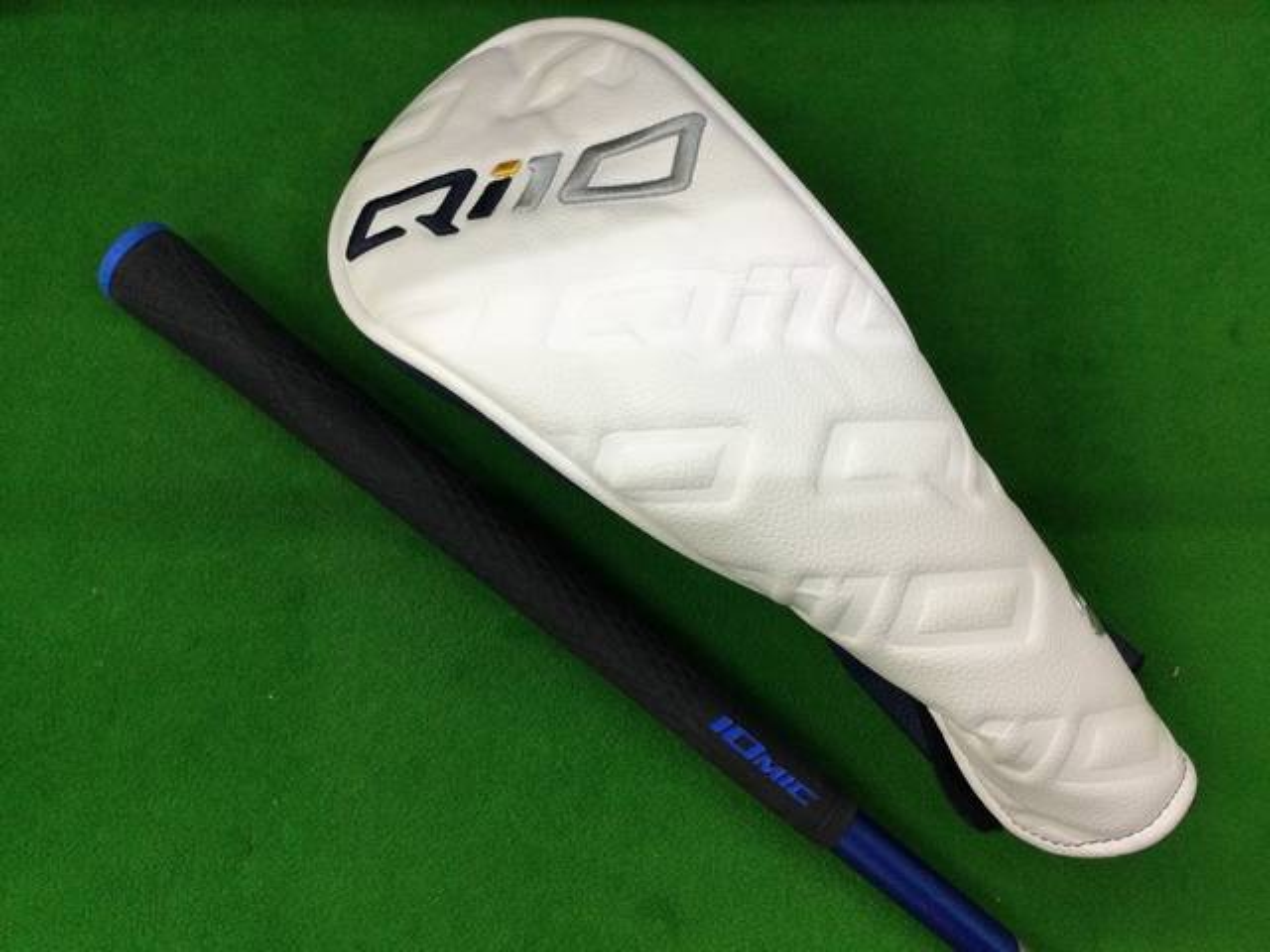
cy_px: 476
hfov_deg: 58.4
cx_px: 635
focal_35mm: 31
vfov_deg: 45.4
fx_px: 1137
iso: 32
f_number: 2.4
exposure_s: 1/30
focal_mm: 3.3
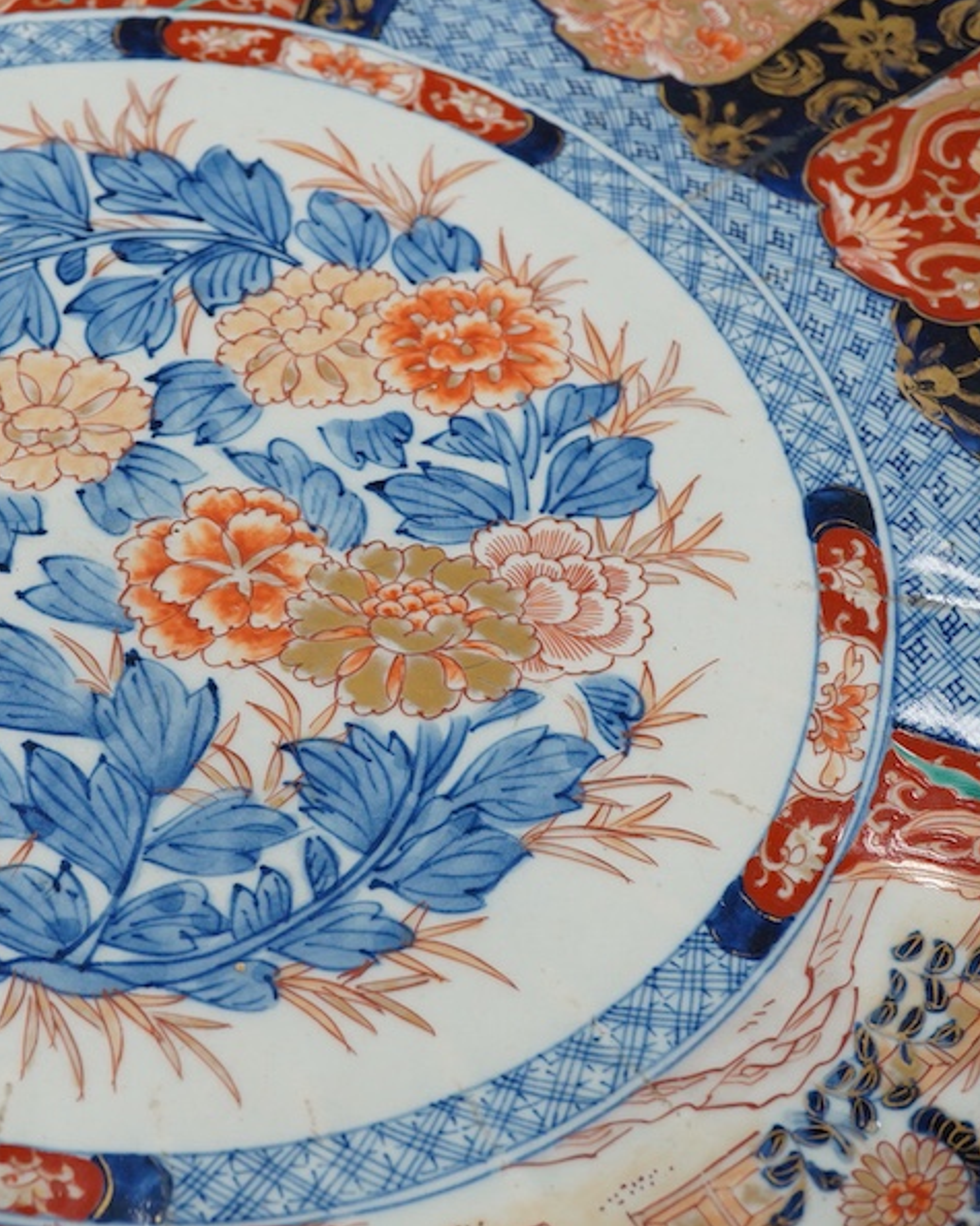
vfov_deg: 29.6
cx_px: 149
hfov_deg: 23.4
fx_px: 2321
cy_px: 615
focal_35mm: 64
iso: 800
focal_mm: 30
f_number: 8
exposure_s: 1/125
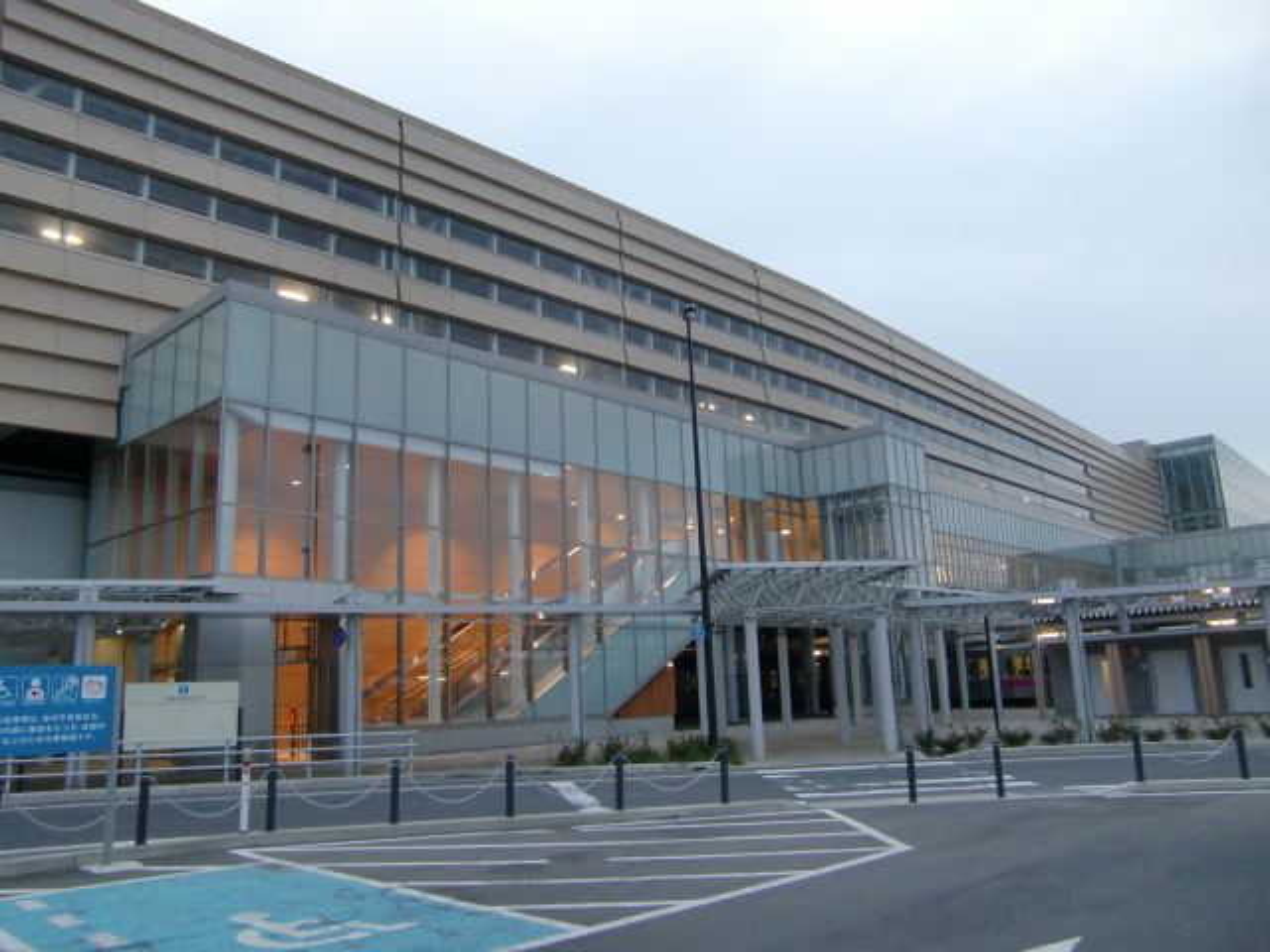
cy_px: 476
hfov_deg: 63.4
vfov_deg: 49.7
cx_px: 635
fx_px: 1027
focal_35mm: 28
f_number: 2.6
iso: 250
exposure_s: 1/60
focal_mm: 4.9
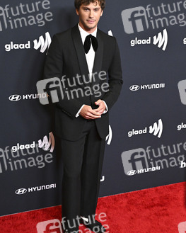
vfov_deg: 38.0
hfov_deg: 30.8
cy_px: 123
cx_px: 93
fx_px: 337
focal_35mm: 49
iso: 4000
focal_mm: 43
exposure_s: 1/250
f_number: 5.6
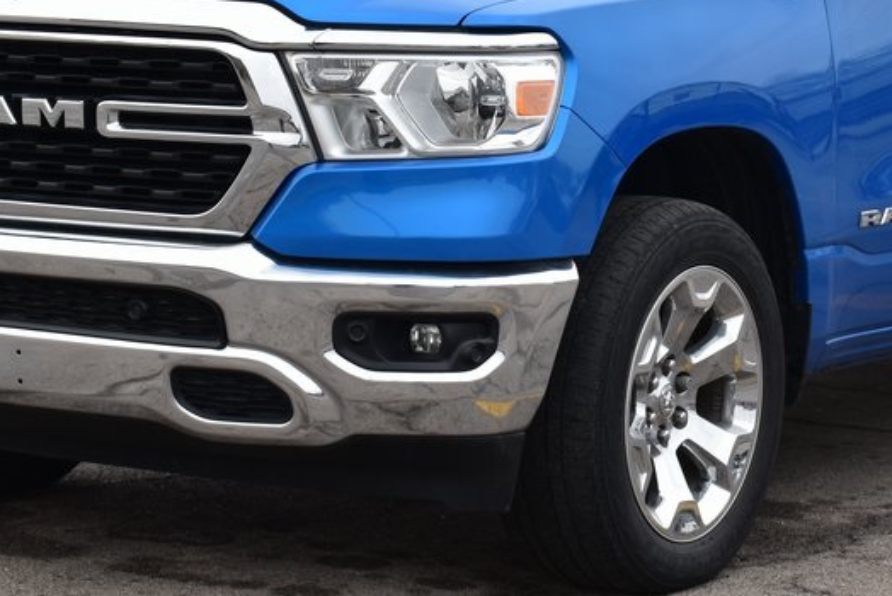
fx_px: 3049
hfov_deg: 16.6
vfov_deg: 11.1
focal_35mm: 123
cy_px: 144
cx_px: 567
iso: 400
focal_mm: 42
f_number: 9
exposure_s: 1/125
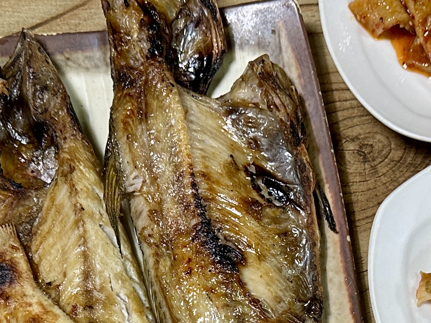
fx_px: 1120
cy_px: 498
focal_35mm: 90
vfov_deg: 15.1
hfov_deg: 21.7
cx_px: 275
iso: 125
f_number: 1.78
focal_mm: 6.86
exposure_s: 1/60
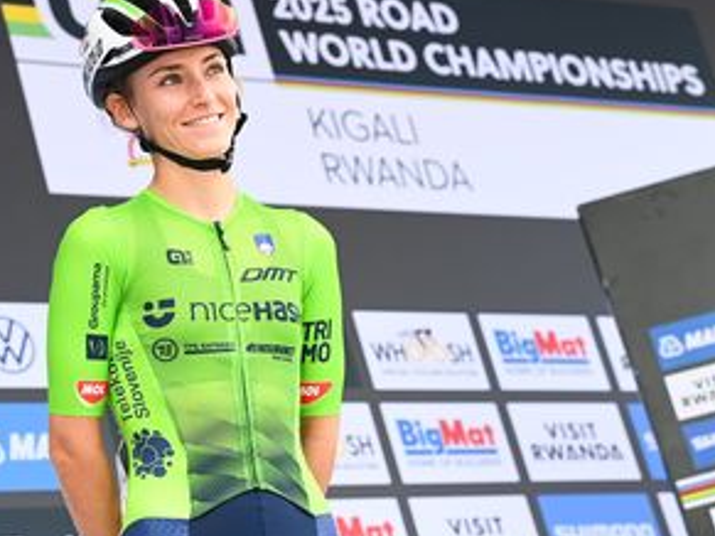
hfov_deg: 13.3
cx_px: 226
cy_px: 218
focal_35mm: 148
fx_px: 3056
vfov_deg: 10.0
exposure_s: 1/640
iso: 800
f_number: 8
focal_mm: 112
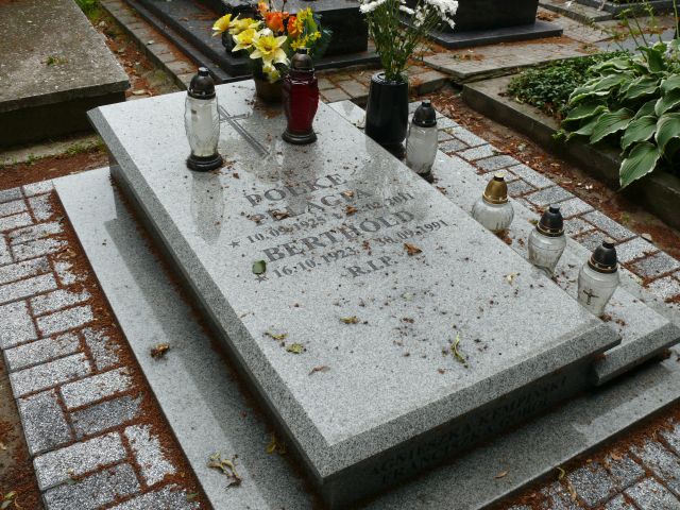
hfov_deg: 52.6
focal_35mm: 35
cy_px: 255
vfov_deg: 40.7
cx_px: 340
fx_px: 688
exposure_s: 1/80
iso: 100
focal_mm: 7.4
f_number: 2.8
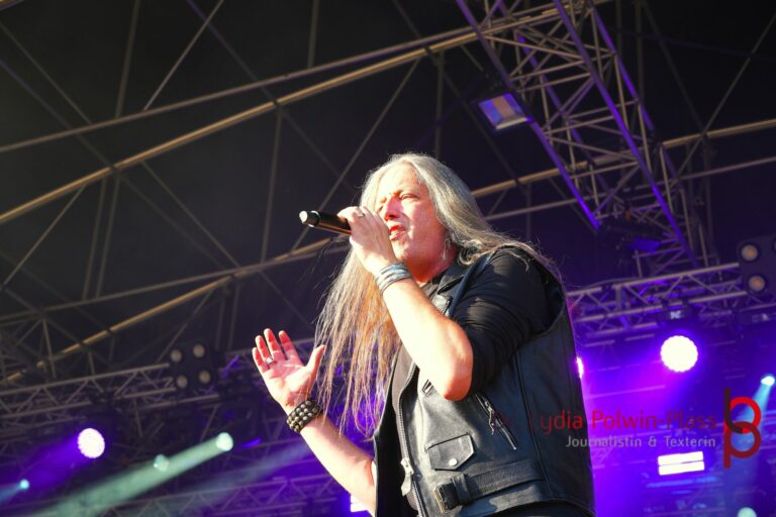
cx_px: 388
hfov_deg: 31.2
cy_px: 258
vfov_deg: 21.1
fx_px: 1390
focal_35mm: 64
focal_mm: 43
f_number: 4.5
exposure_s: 1/80
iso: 100
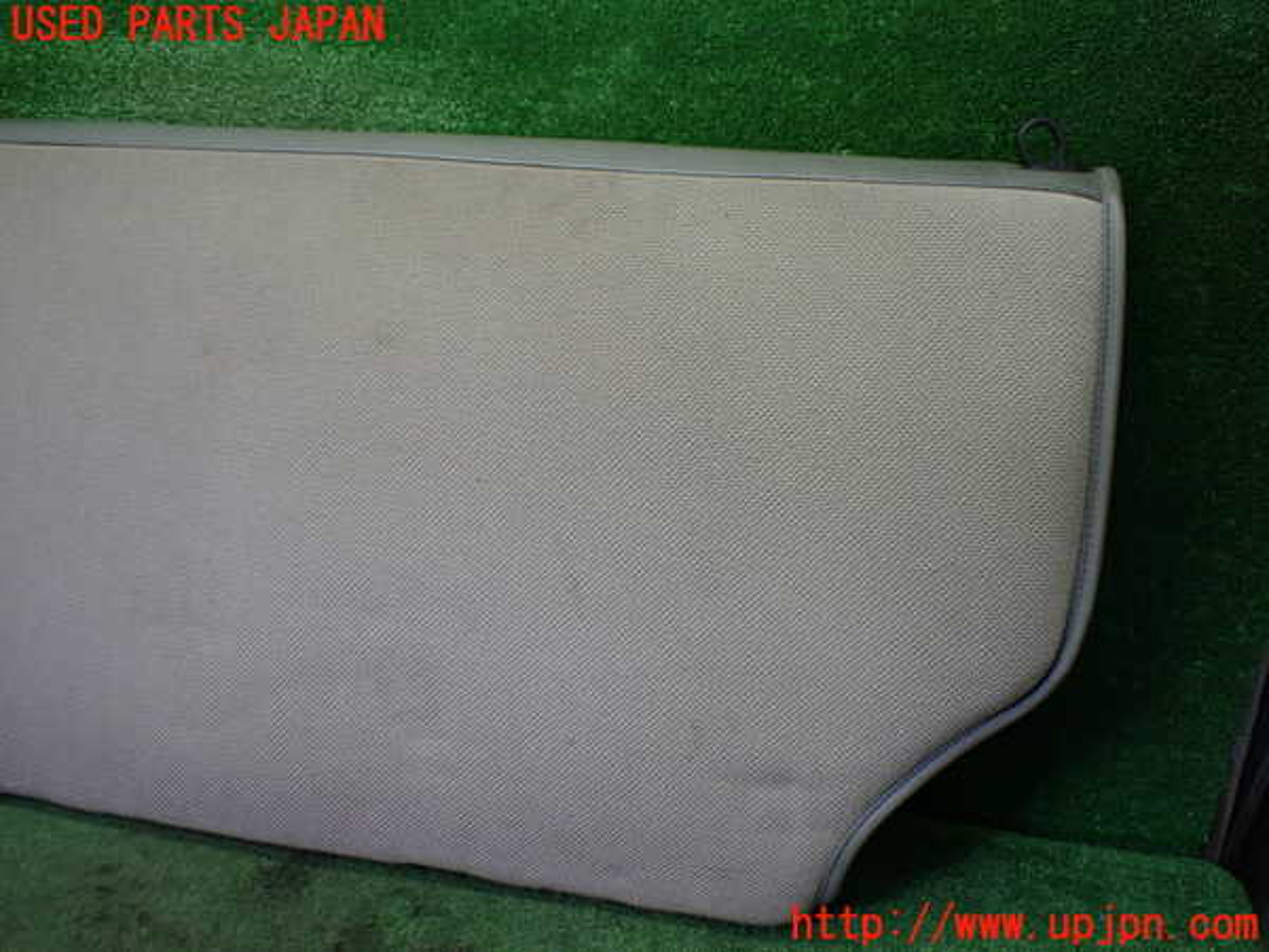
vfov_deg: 46.8
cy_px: 476
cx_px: 634
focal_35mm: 30
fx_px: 1100
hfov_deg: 60.0
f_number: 2.3
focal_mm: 5.4
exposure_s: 1/125
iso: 250
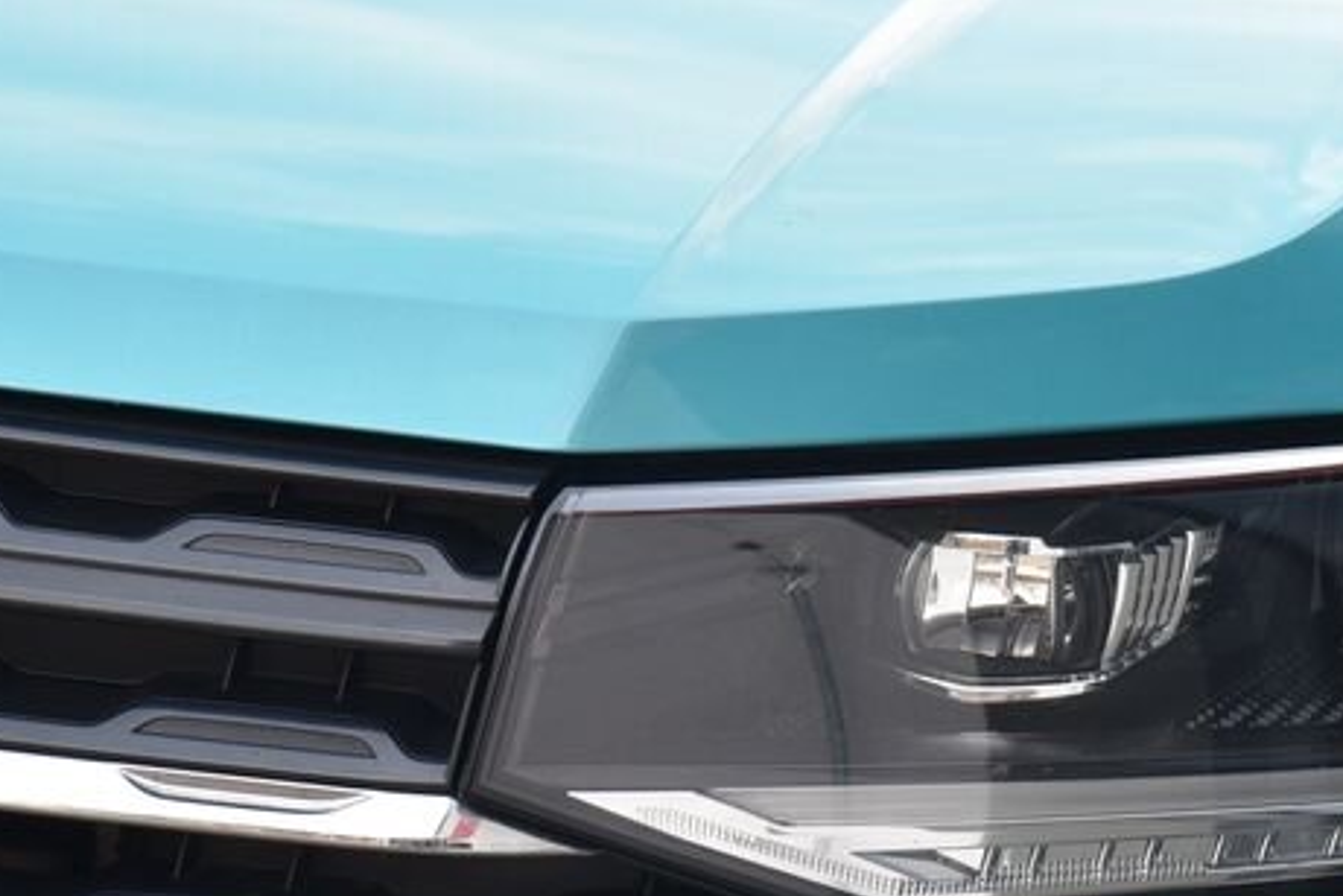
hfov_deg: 7.7
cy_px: 619
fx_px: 9963
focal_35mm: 267
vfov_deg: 5.1
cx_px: 1054
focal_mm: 120
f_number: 7.1
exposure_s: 1/200
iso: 500
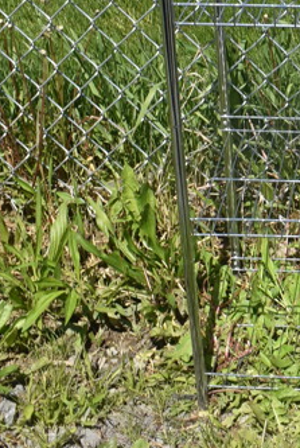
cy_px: 83
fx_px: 922
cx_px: 390
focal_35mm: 74
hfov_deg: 17.4
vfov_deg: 26.7
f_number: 7.1
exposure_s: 1/320
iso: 100
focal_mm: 18
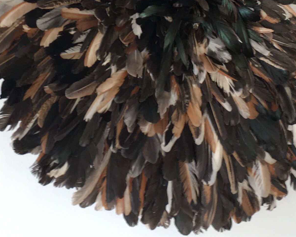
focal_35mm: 95
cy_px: -17
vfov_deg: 15.8
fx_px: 832
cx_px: 109
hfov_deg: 20.1
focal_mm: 4.15
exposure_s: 1/33
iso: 40
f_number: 2.2
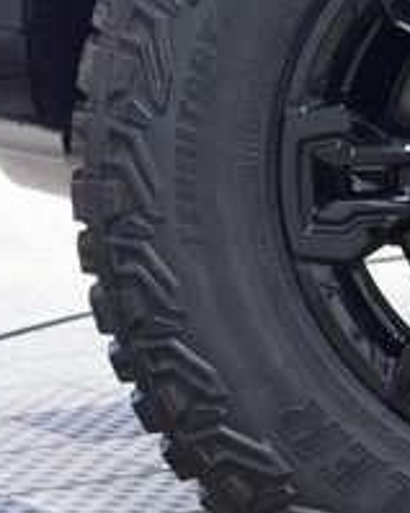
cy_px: 156
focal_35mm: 145
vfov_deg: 13.3
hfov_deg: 10.3
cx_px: 588
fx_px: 2201
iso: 1100
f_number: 6.3
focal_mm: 32
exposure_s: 1/15
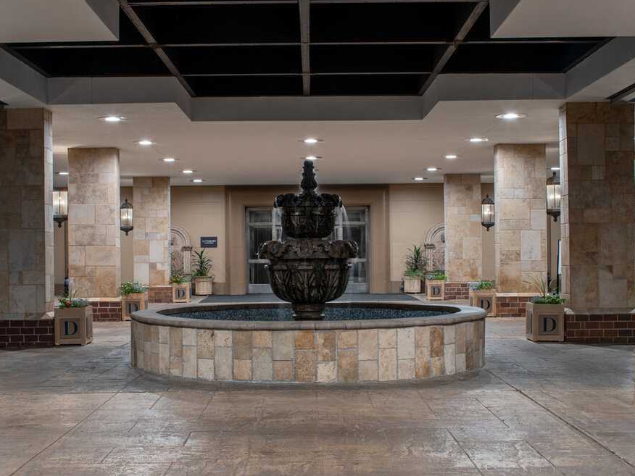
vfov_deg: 29.7
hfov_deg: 38.9
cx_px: 307
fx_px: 899
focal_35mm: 49
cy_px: 237
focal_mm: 45
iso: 400
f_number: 14
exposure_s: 1/1.25
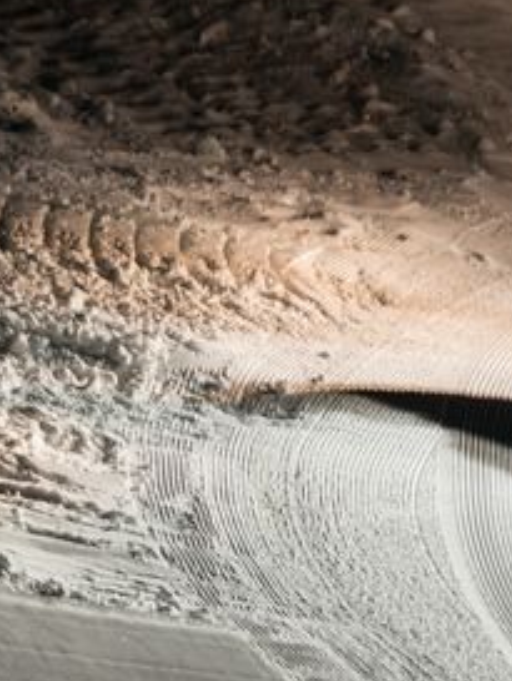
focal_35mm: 619
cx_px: 997
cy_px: -141
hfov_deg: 2.4
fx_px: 12198
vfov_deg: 3.2
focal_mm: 140
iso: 1250
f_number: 2.8
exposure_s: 1/60
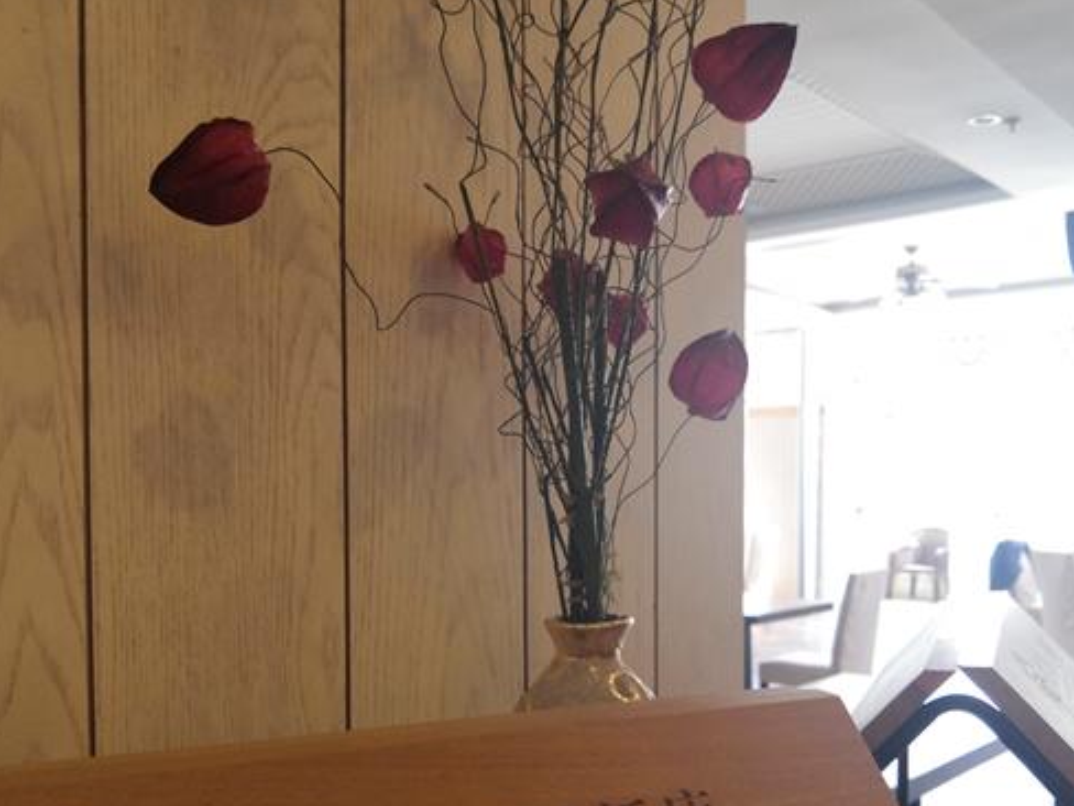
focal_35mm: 36
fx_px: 1117
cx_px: 526
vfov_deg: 39.3
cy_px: 515
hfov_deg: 51.4
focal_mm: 3.95
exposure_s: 1/50
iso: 250
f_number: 1.8
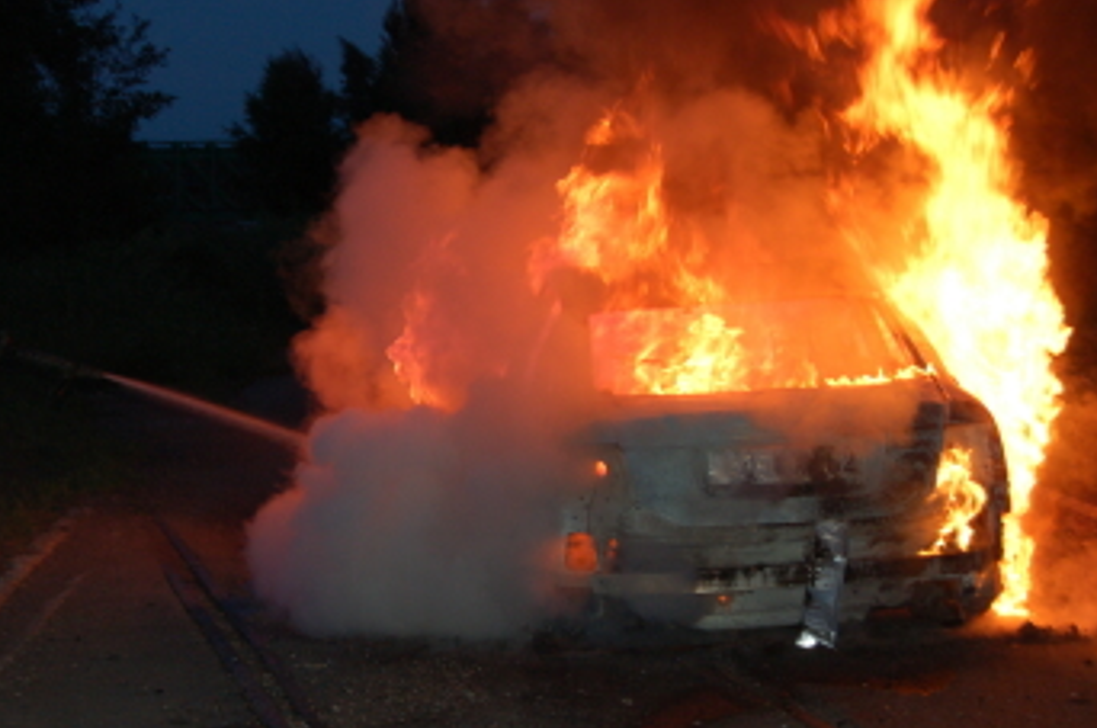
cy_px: 362
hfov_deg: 22.6
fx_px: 2739
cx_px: 507
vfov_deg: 15.1
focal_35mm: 90
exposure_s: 1/60
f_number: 5.6
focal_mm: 48
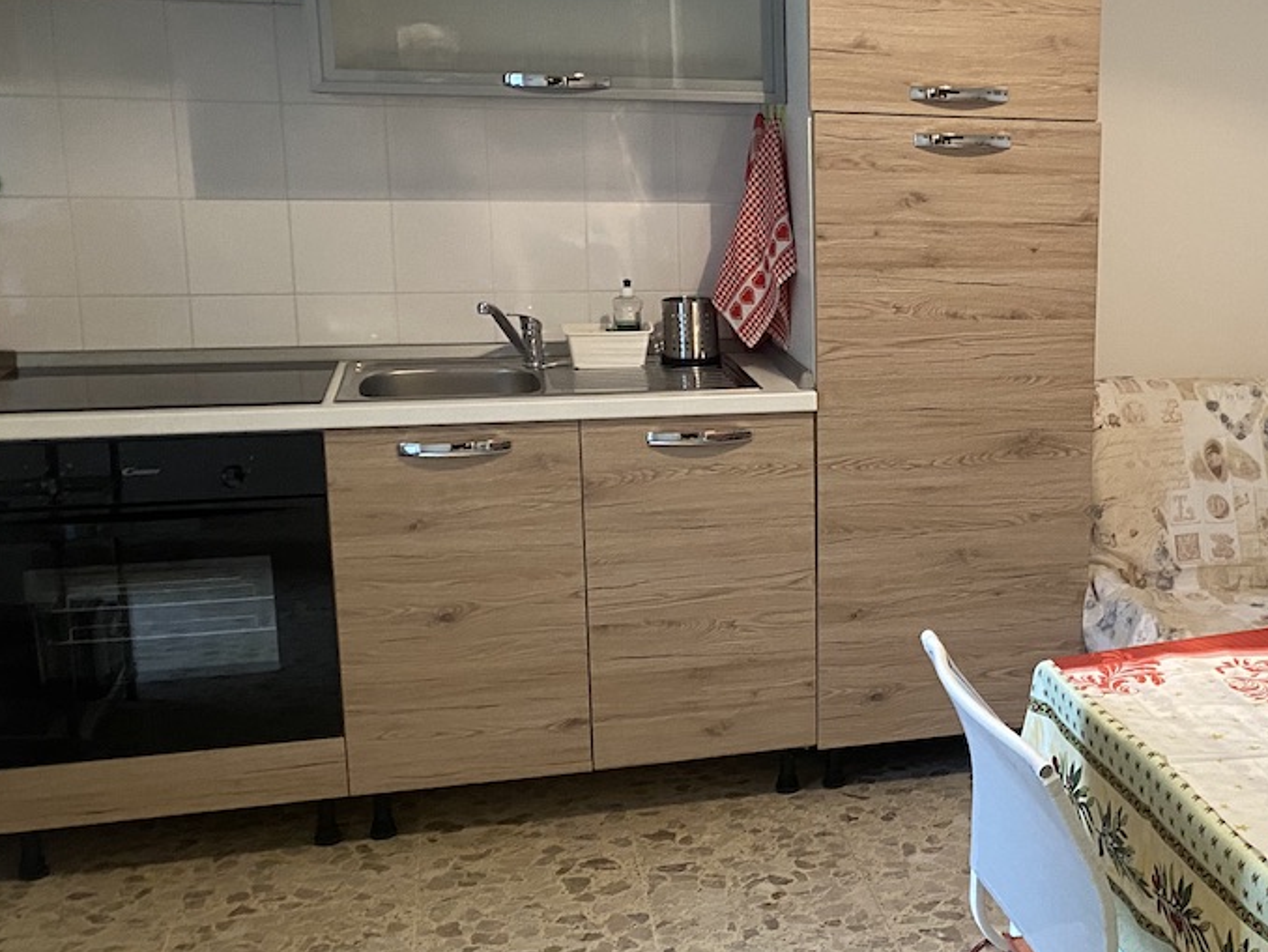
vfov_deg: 31.5
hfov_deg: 38.8
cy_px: 462
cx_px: 1100
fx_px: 1686
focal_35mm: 46
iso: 320
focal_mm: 4.25
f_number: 1.8
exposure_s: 1/50
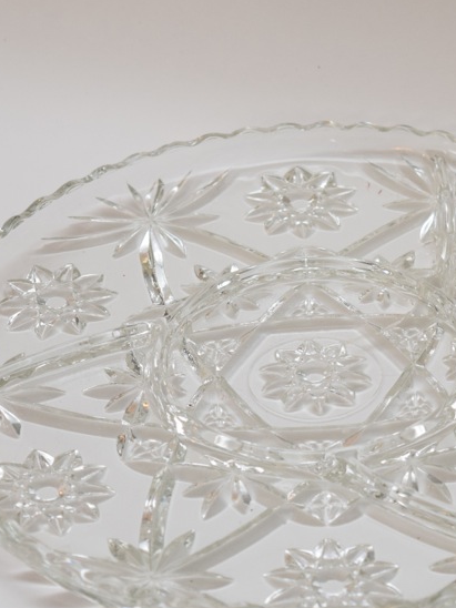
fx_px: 2545
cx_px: 298
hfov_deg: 10.2
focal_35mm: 145
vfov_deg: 13.6
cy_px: 338
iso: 800
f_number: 5.6
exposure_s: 1/80
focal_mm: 55
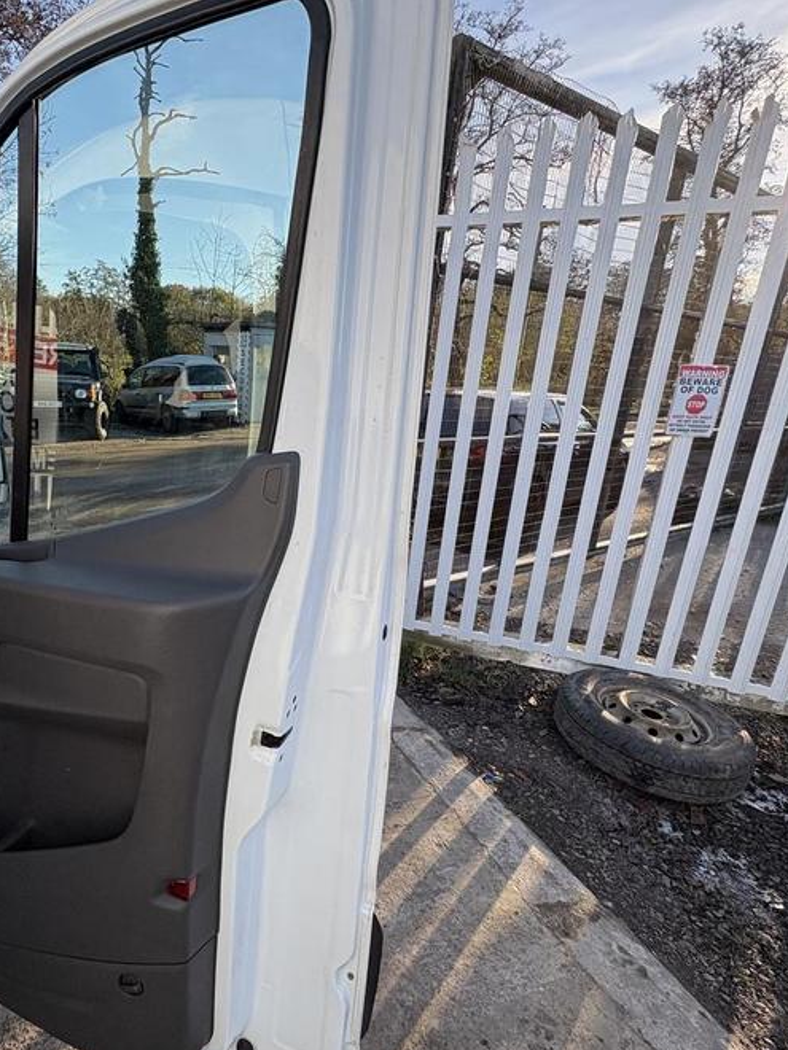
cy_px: 533
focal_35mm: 19
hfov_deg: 66.4
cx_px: 248
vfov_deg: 84.7
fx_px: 577
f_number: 2.2
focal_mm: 2.22
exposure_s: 1/482
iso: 40
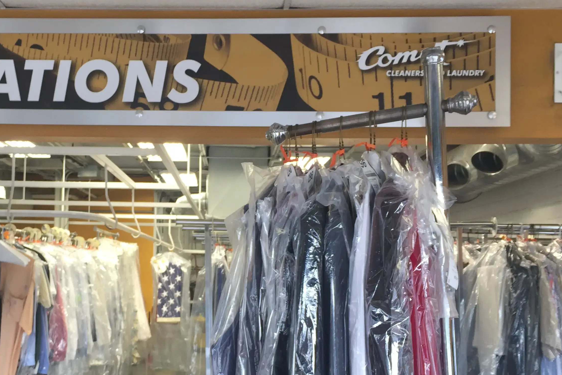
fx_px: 687
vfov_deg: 30.3
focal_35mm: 44
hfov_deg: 43.8
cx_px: 183
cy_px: 246
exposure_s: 1/60
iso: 32
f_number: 2.2
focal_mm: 4.15
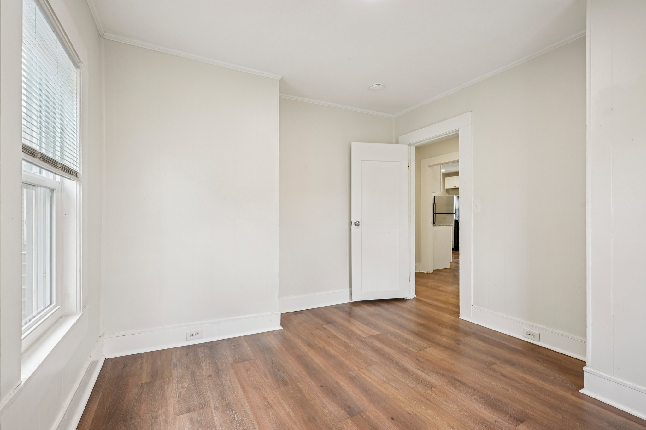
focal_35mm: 16
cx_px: 323
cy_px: 215
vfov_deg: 73.7
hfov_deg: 96.7
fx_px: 287
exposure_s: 1/25
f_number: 8
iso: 400
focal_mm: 16
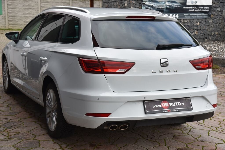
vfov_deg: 21.9
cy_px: 75
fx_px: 388
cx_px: 112
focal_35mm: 62
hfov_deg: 32.4
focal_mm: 62
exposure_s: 1/250
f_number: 8
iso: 500
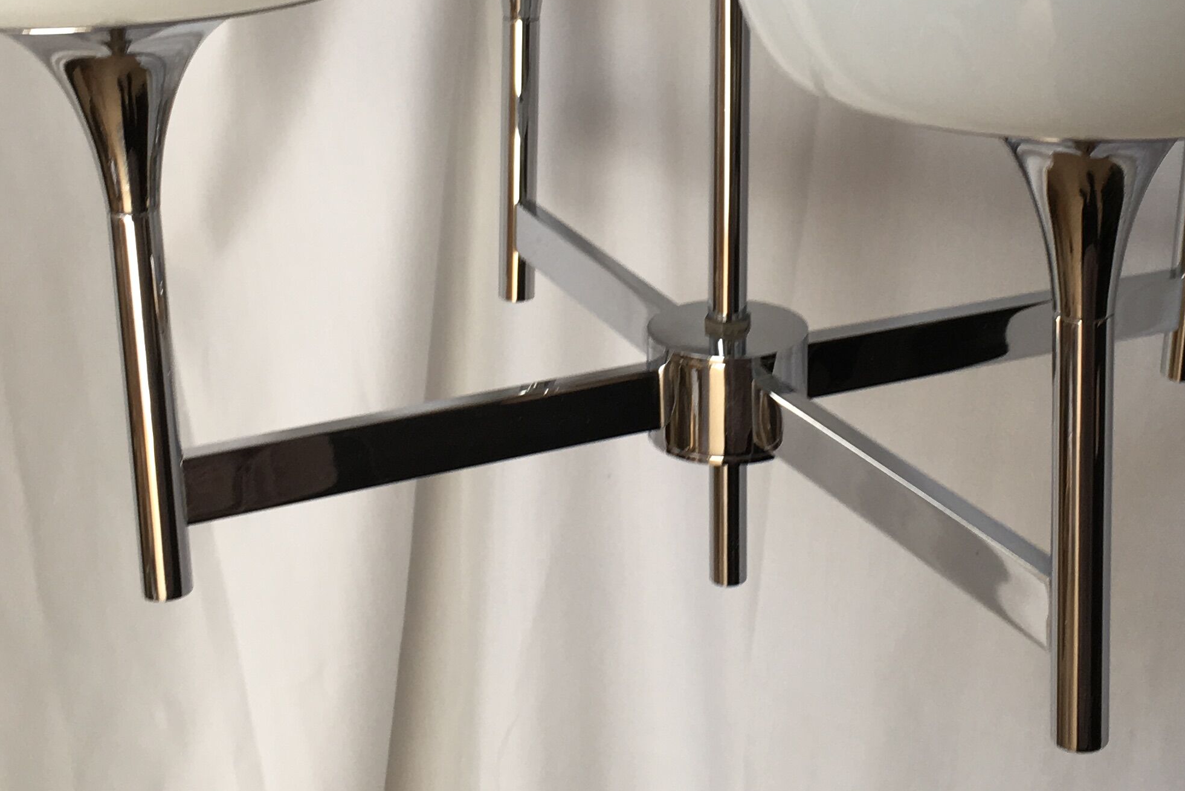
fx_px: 2041
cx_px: 681
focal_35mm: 62
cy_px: 146
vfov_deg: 21.6
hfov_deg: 32.3
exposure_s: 1/50
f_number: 2.2
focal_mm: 4.15
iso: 32
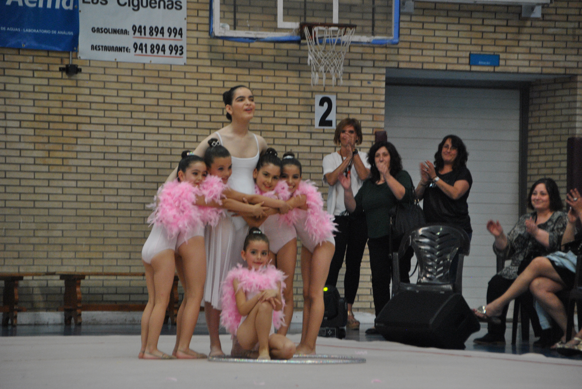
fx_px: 2962
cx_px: 291
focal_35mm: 183
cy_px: 194
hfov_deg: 11.2
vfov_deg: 7.5
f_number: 5.6
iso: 800
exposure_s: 1/125
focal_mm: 122
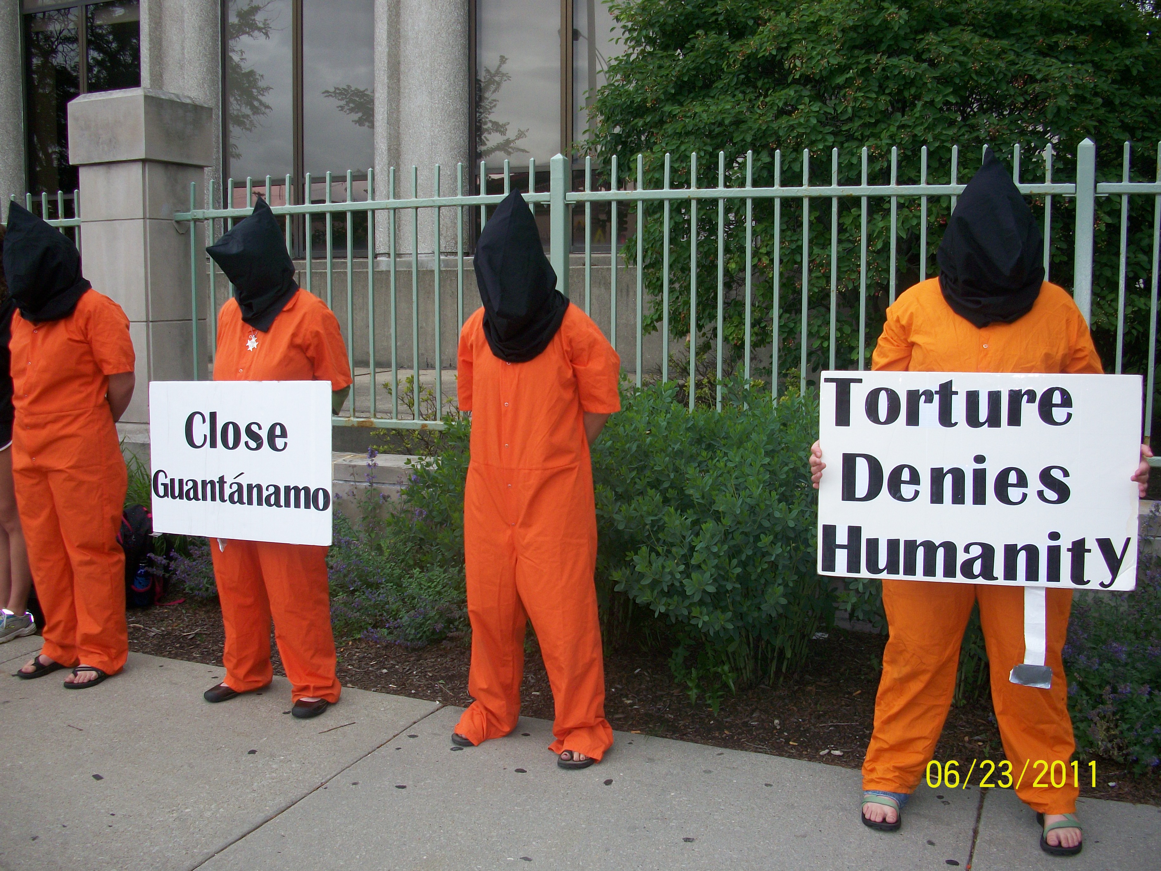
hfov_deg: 52.6
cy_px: 436
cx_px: 580
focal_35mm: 35
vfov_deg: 40.7
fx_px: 1174
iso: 80
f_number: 3.1
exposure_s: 1/320
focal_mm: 6.3
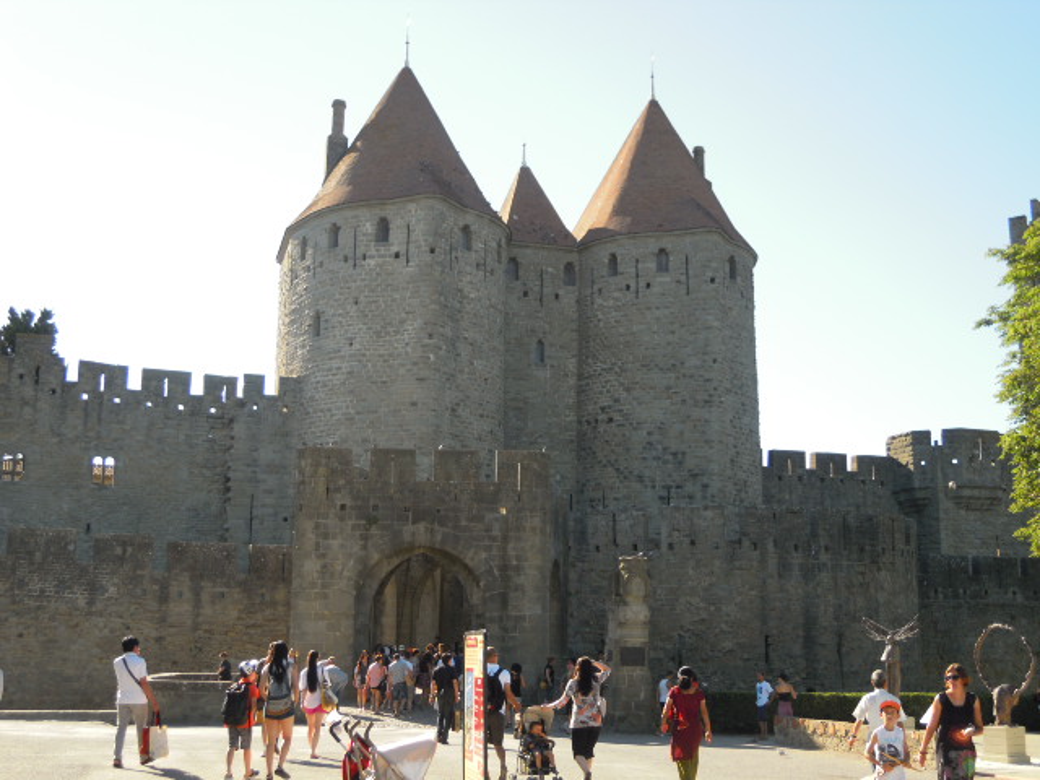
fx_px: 1232
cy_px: 390
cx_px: 520
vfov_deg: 35.1
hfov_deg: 45.8
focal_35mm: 41
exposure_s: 1/320
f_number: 3.2
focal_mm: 7.3
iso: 100
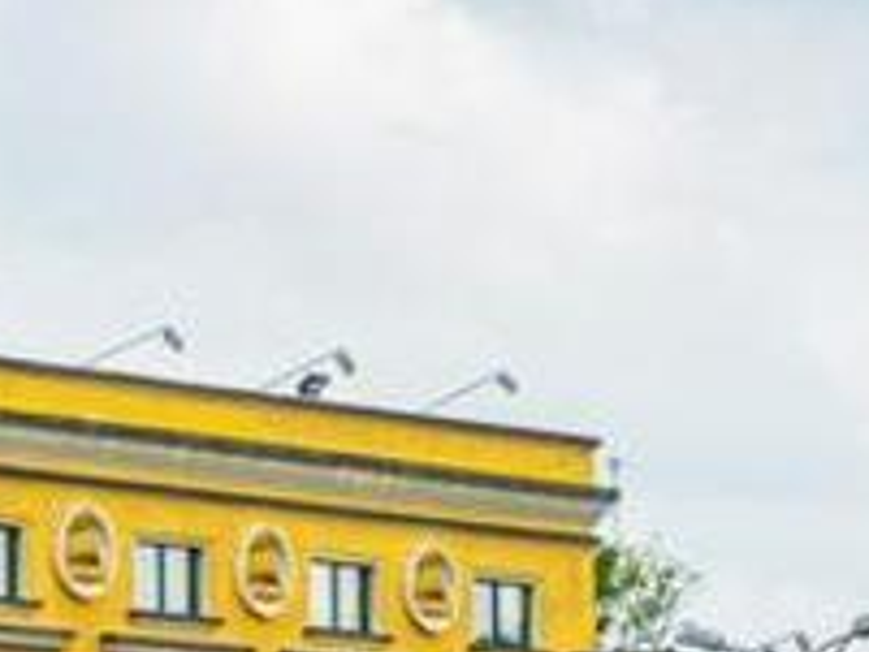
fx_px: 8490
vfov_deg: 4.4
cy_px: 620
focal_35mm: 338
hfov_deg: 5.9
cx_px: 646
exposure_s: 1/160
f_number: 7.1
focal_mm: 85
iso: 100
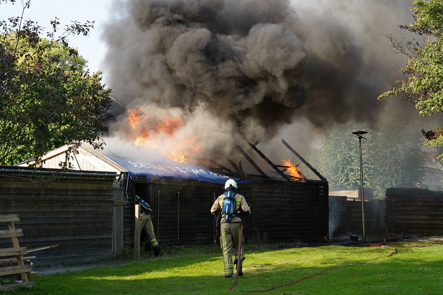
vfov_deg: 20.6
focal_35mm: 66
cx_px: 222
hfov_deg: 30.5
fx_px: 812
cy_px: 148
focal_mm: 66
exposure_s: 1/400
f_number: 8
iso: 800
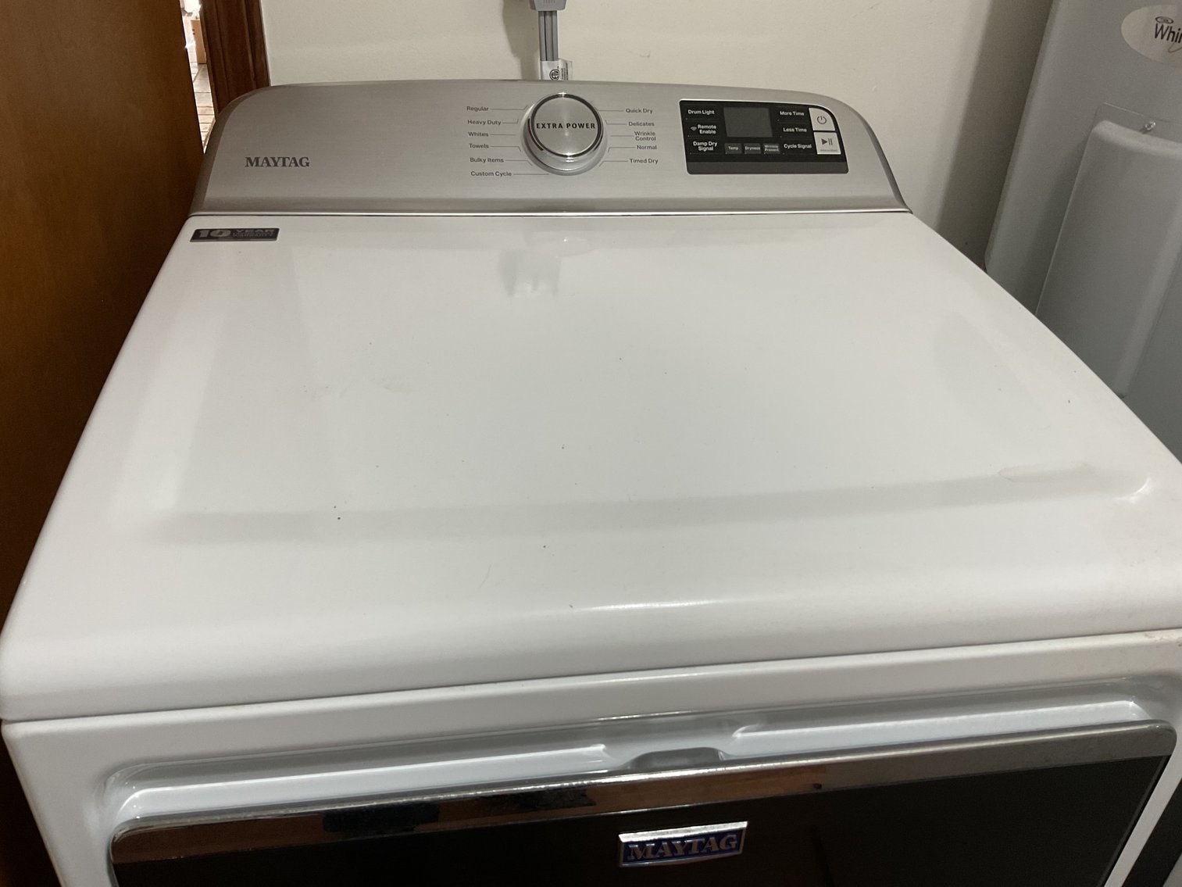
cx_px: 591
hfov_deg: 61.7
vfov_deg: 48.2
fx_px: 990
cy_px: 444
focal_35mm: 29
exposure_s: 1/60
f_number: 1.8
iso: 50
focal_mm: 3
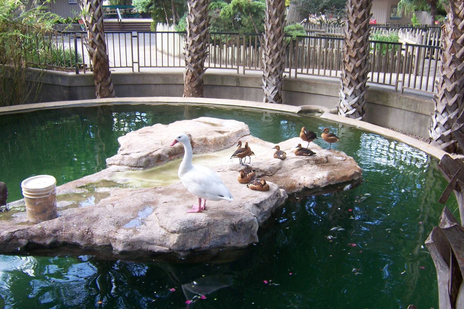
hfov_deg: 54.4
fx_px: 451
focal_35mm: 35
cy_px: 162
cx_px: 234
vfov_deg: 37.8
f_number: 2.8
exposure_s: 1/90
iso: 80
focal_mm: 5.5
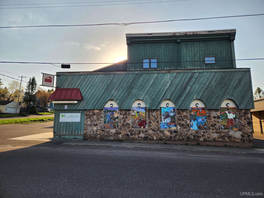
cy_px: 99
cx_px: 132
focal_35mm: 23
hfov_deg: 73.9
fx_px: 175
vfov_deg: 58.9
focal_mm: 5.4
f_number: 1.8
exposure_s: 1/970
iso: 20
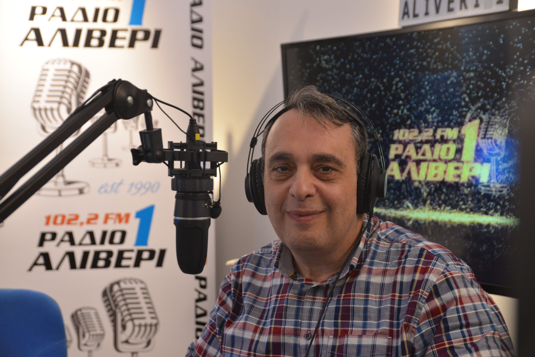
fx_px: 862
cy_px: 178
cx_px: 268
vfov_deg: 23.4
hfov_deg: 34.5
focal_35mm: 58
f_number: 5.6
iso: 1800
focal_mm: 58
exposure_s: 1/60
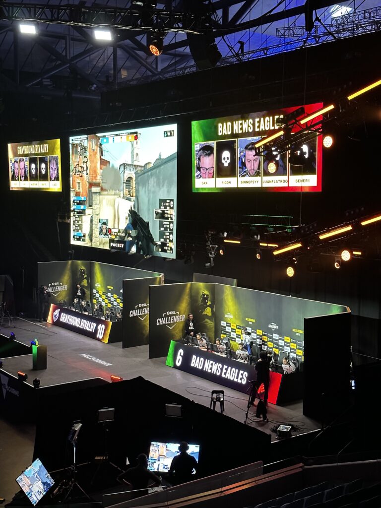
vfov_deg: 39.7
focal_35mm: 48
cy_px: 254
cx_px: 190
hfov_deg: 30.3
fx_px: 704
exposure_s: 1/37
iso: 500
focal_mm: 6.86
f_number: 1.78
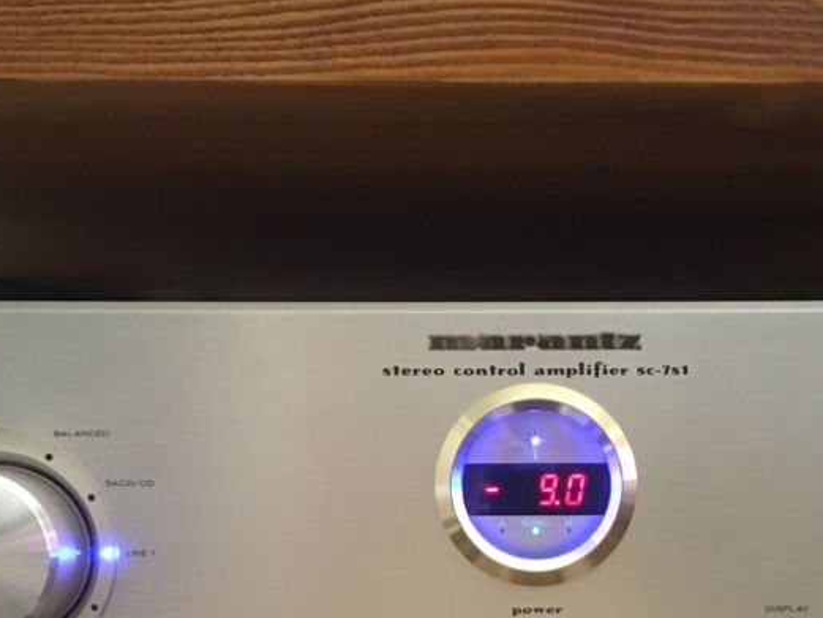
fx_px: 1355
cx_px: 534
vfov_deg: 24.8
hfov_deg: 33.5
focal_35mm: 57
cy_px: 567
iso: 500
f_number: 2.2
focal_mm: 4.15
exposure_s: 1/15
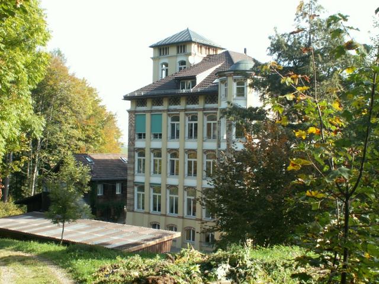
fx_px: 526
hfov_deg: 39.7
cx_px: 190
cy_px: 142
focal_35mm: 48
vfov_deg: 30.3
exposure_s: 1/40
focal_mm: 8.03
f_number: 7.1
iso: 50
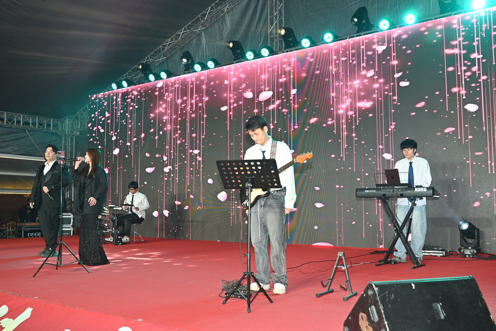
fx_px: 468
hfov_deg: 55.8
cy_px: 166
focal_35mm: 34
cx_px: 248
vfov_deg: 38.9
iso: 640
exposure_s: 1/160
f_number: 4
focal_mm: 34
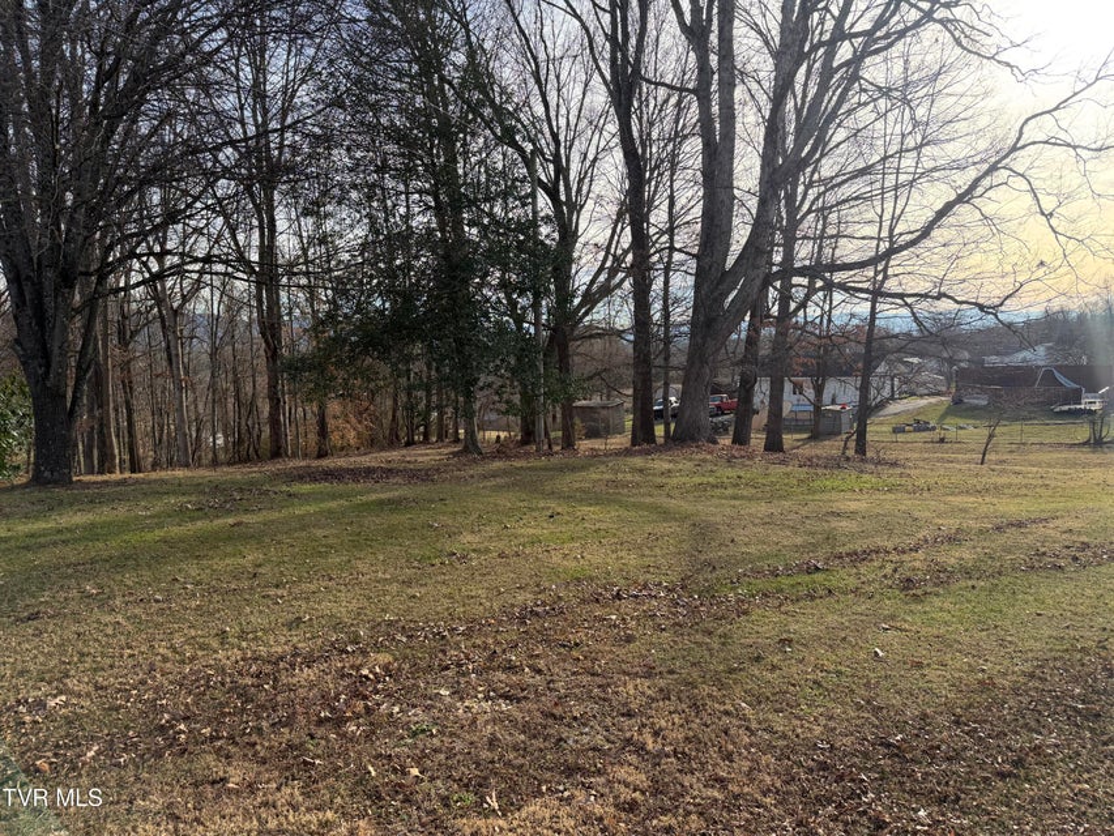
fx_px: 772
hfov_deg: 71.6
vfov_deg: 56.8
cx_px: 557
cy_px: 418
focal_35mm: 24
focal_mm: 6.76
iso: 100
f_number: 1.78
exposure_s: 1/1770
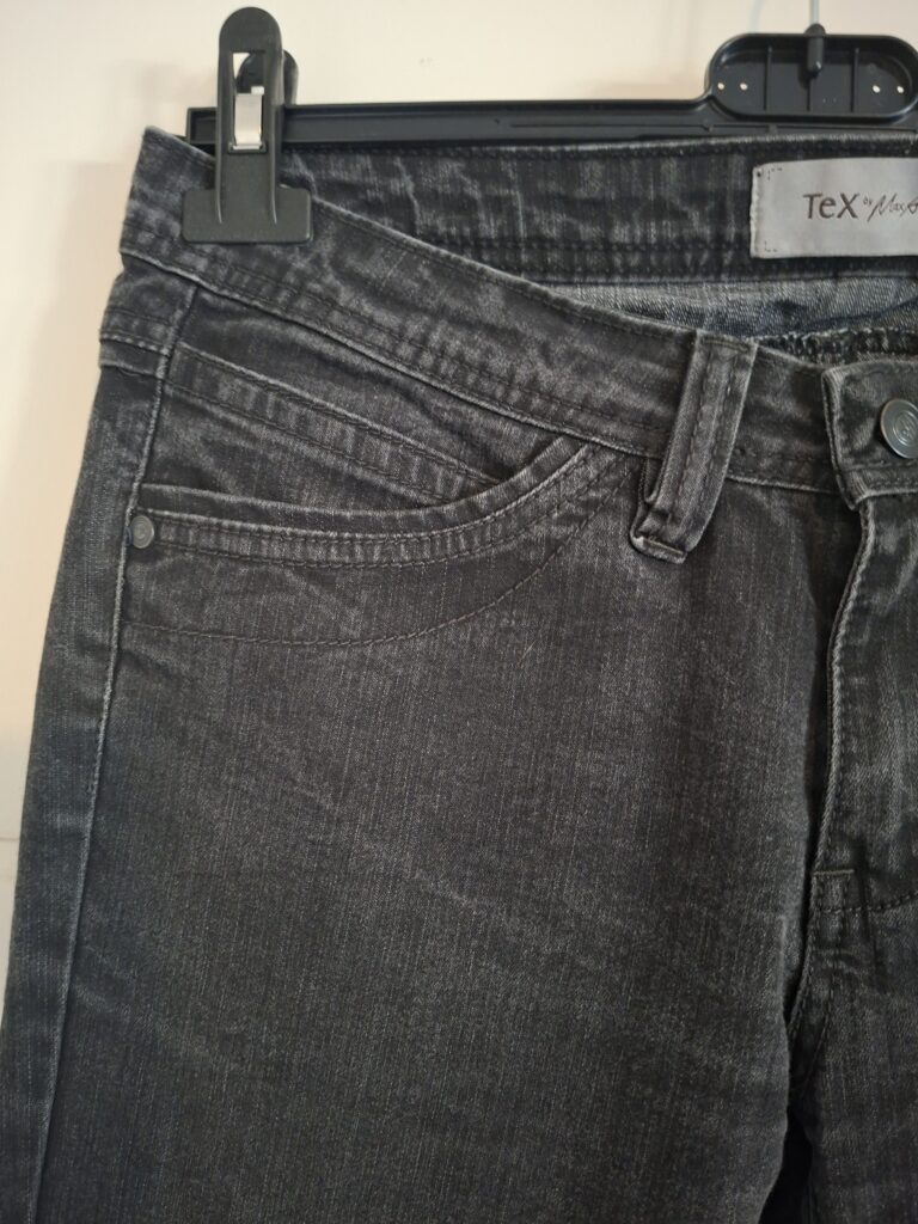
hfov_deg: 58.9
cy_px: 612
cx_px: 459
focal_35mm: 23
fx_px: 813
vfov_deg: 73.9
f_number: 1.8
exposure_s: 1/20
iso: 800
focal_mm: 5.54
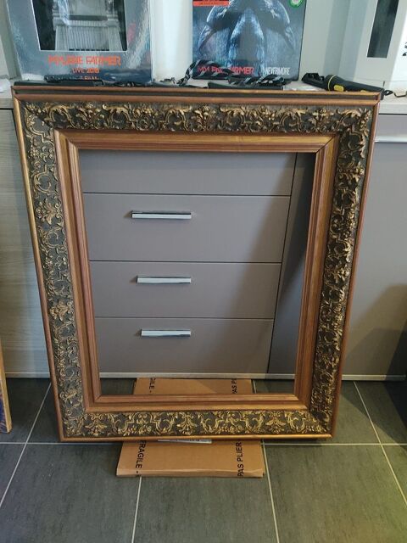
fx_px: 408
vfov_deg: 67.3
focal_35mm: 26
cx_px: 204
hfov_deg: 53.1
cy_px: 272
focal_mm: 4.74
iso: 2356
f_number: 1.79
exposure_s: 1/17
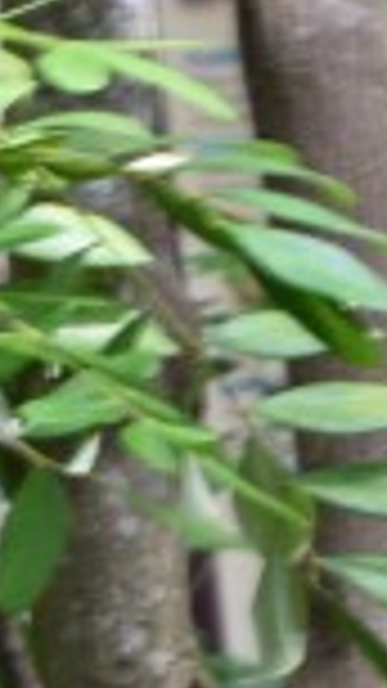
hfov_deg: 2.1
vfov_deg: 3.7
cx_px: -734
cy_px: -432
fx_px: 10541
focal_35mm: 578
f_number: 6.3
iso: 400
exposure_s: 1/160
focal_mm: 55
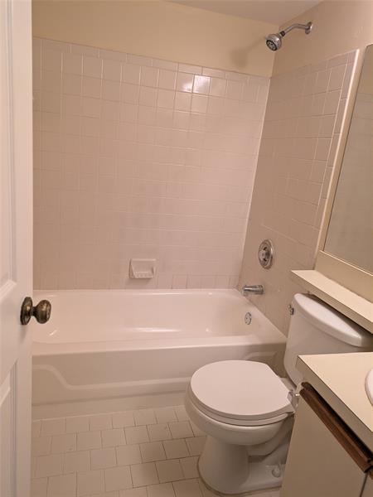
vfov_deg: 69.4
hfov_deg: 54.9
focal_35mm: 25
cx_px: 186
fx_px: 359
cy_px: 248
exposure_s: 1/120
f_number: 1.89
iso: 158
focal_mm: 5.43
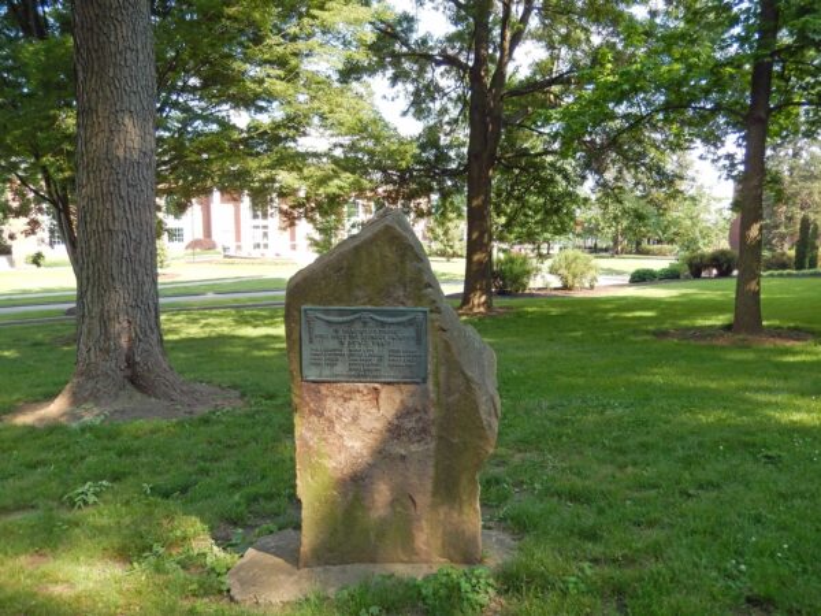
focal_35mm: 25
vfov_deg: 54.9
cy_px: 308
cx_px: 410
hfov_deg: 69.4
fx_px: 593
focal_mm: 4.5
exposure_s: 1/200
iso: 125
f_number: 3.4
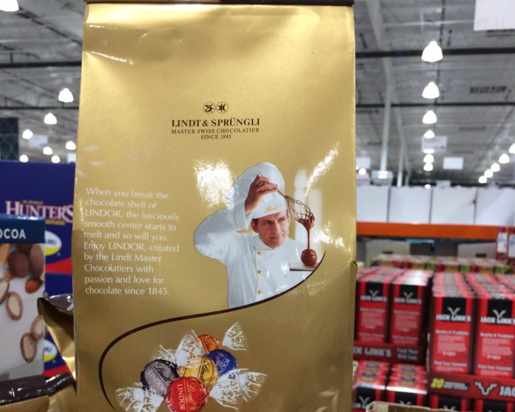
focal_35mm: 38
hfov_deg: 47.9
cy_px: 293
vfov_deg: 38.4
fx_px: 579
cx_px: 259
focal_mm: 4.15
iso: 80
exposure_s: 1/30
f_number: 2.2
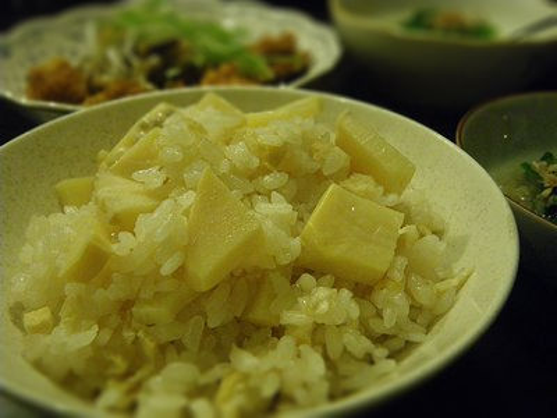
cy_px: 209
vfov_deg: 41.8
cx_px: 278
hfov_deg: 54.0
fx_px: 547
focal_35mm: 34
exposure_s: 1/40
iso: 800
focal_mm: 6.1
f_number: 3.8
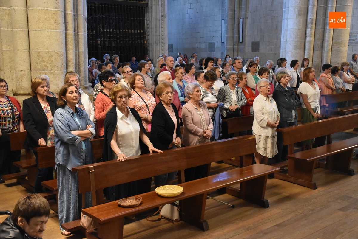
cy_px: 120
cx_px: 179
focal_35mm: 40
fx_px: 403
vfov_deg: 33.1
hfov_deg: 47.9
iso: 4500
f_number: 4
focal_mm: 27
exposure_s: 1/60
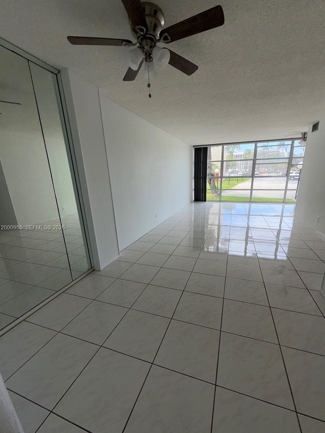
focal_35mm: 15
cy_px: 228
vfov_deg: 98.1
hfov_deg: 81.7
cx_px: 168
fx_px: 188
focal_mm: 2.22
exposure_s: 1/286
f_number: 2.2
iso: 16
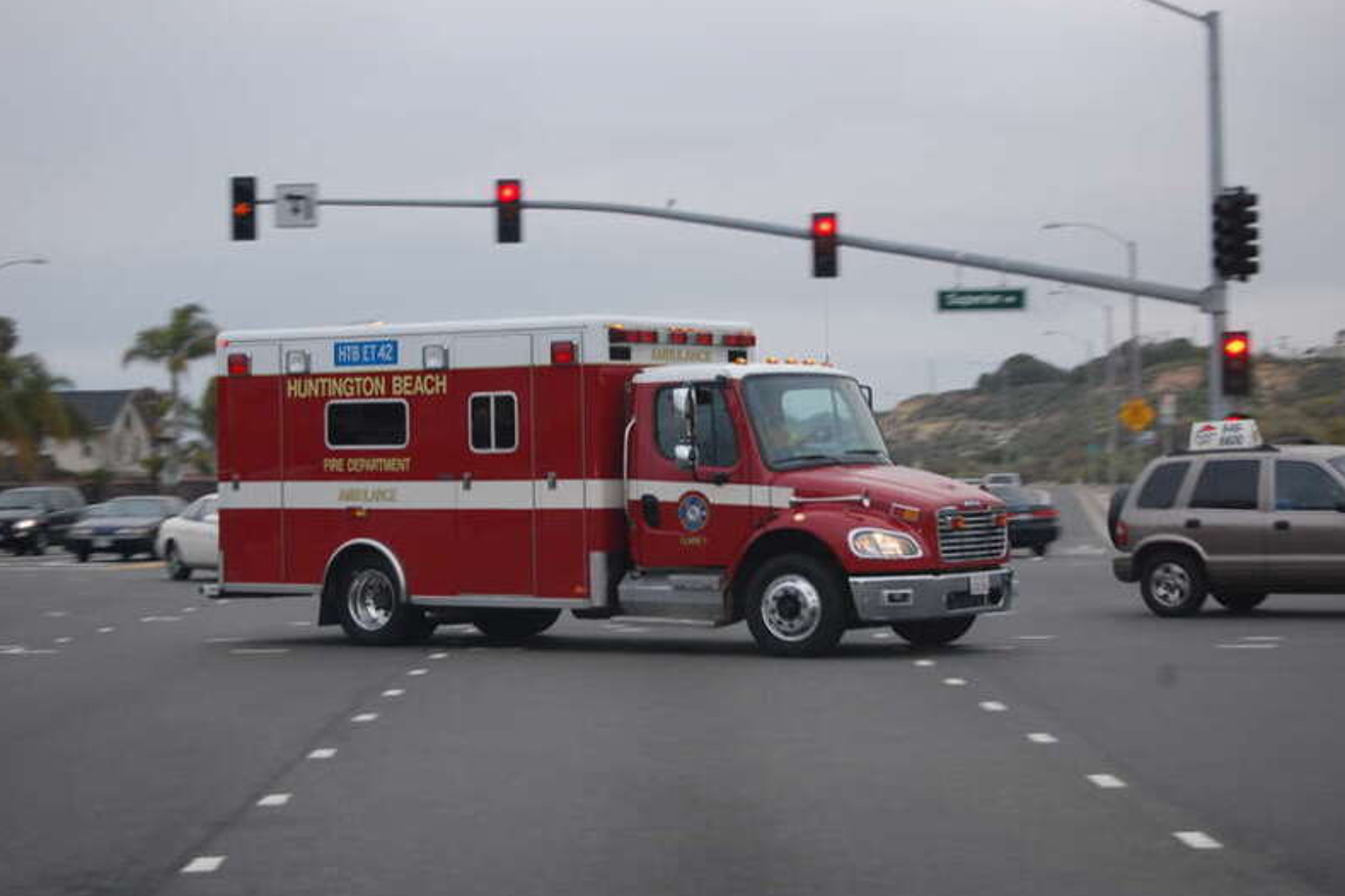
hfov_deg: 26.7
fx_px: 2839
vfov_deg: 17.9
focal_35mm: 76
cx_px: 678
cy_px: 448
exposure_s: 1/80
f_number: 5.6
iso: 400
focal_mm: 50
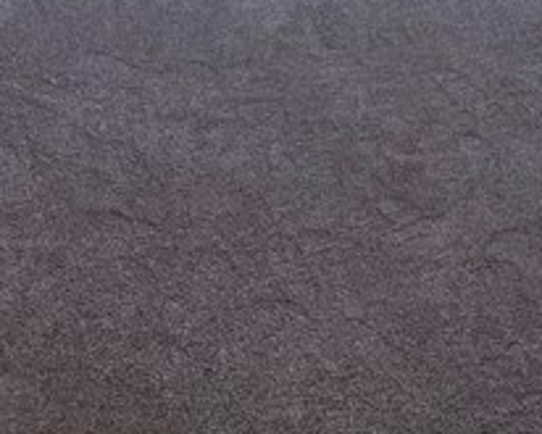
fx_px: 1894
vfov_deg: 10.2
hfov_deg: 14.8
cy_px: -797
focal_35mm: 118
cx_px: 884
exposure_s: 1/682
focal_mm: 4.2
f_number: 1.6
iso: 32
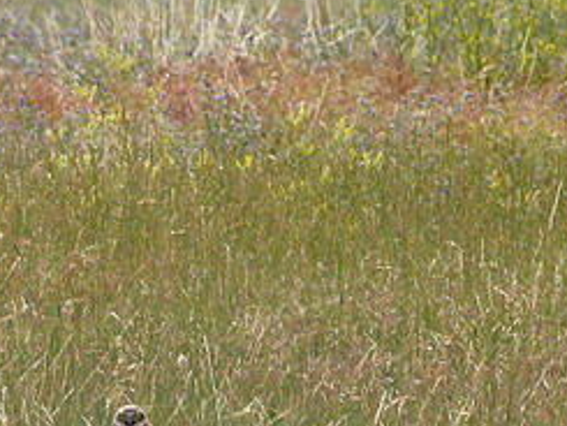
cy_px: 243
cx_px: 106
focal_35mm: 377
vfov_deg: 3.9
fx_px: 6178
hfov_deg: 5.3
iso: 100
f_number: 6.5
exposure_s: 1/375
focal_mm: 32
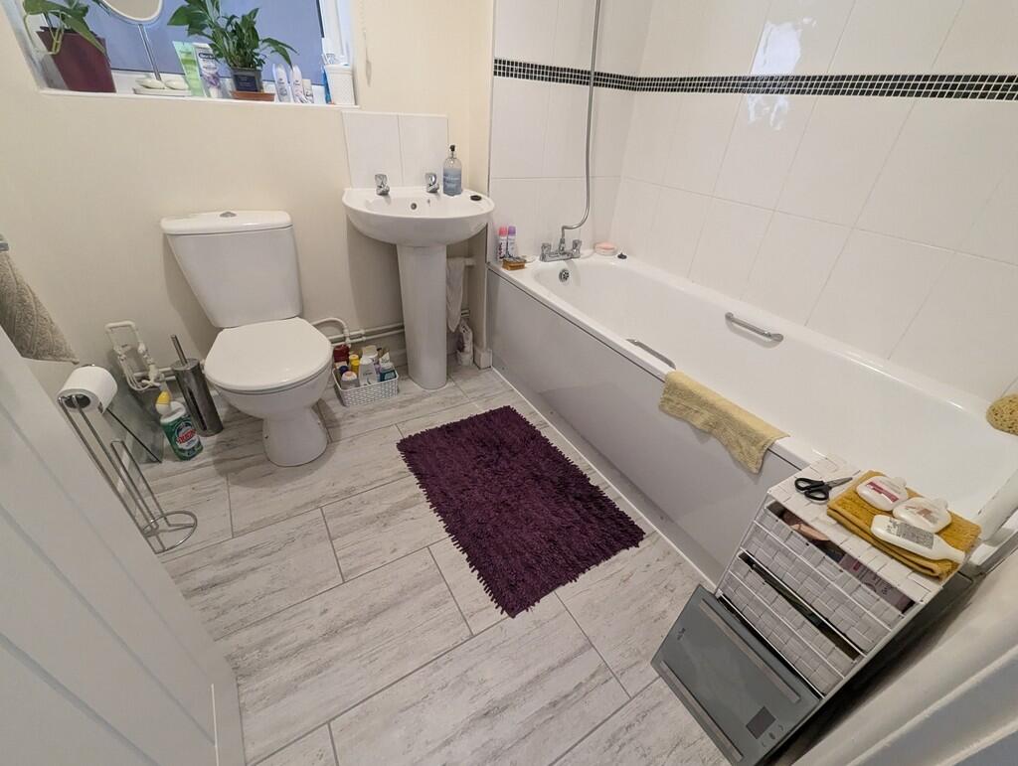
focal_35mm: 13
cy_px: 383
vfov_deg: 90.1
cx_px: 509
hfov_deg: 106.1
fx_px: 383
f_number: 2.2
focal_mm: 1.95
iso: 789
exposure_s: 1/35.7
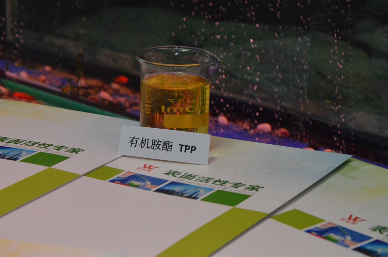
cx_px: 194
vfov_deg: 10.7
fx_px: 1372
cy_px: 128
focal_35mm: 128
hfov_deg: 16.1
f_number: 10
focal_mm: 85
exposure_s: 1/200
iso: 6400
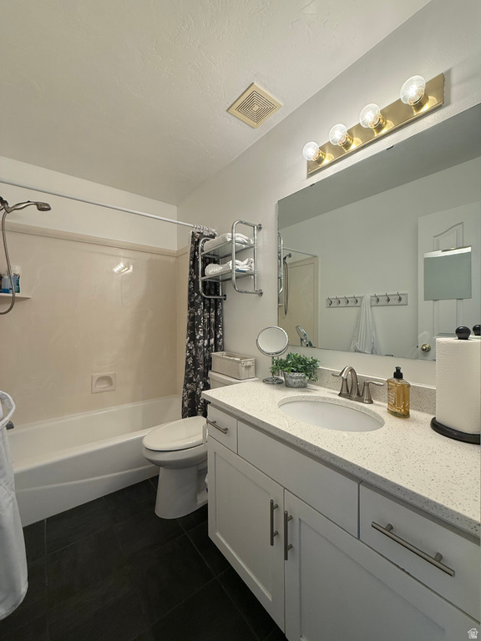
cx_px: 240
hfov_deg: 85.7
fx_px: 259
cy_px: 320
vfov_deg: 102.1
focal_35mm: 14
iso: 125
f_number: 2.2
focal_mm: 2.22
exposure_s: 1/120
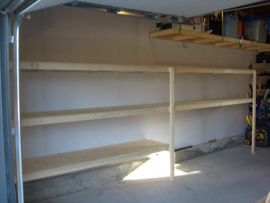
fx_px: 273
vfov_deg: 40.7
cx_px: 135
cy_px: 102
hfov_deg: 52.6
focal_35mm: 35
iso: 80
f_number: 2.8
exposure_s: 1/45
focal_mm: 5.8
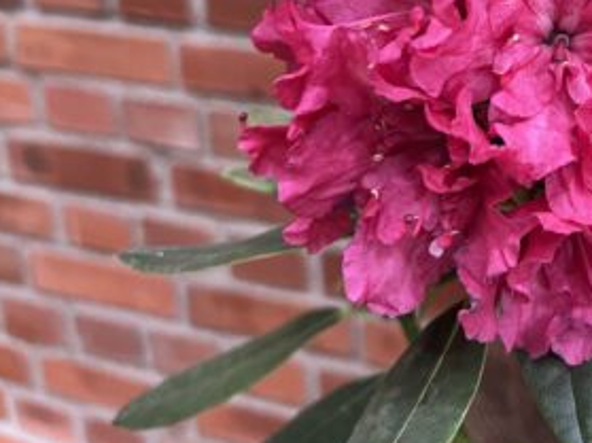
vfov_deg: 24.8
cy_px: -2
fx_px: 957
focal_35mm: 56
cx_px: 596
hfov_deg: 31.7
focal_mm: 5.7
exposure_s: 1/60
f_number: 1.5
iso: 500
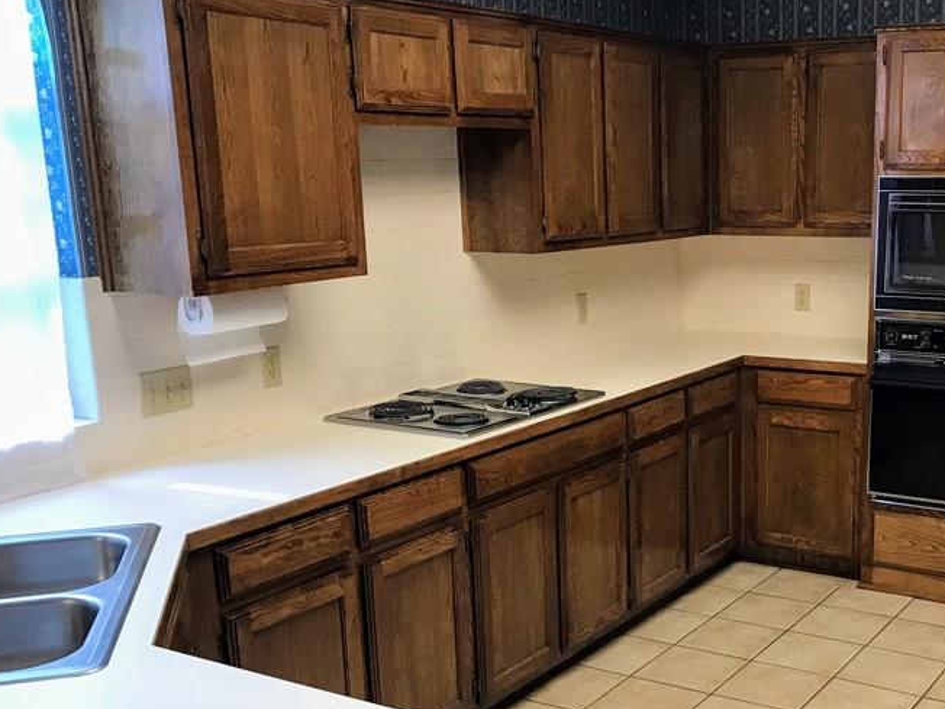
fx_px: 1201
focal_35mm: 44
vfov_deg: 32.6
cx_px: 700
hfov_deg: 41.8
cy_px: 483
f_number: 1.8
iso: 40
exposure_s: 1/20
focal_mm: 3.99
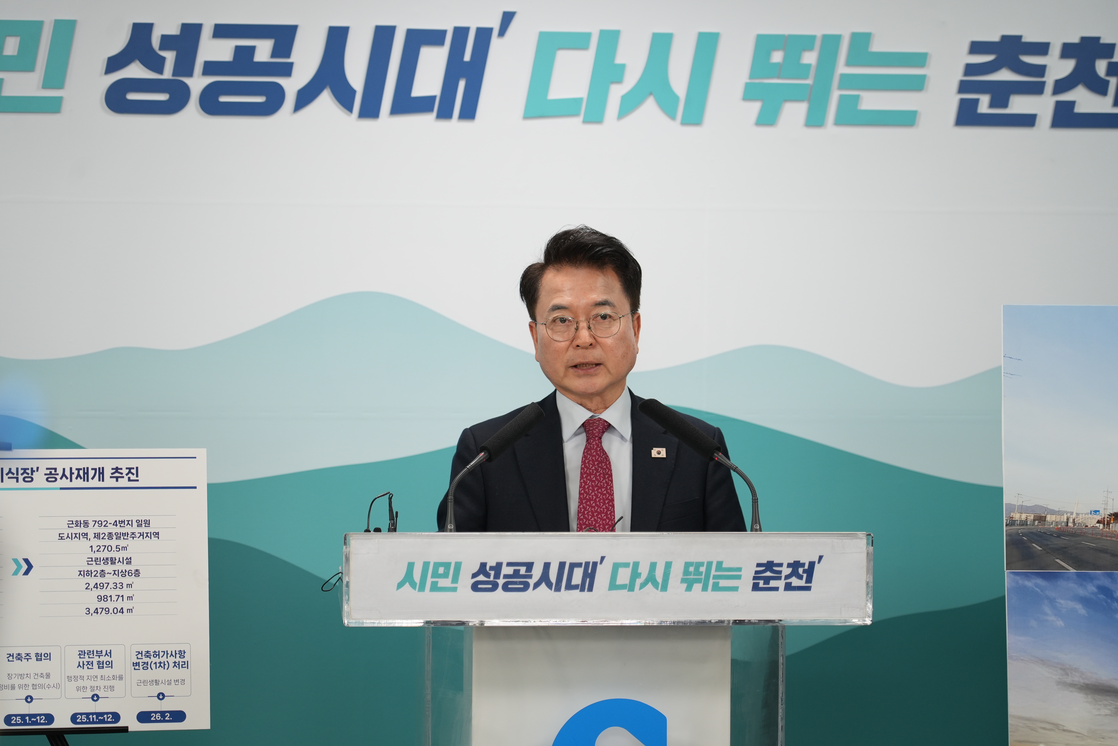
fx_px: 3261
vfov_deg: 13.0
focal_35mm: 105
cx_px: 559
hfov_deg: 19.5
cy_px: 373
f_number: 4
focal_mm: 105
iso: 500
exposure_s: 1/250
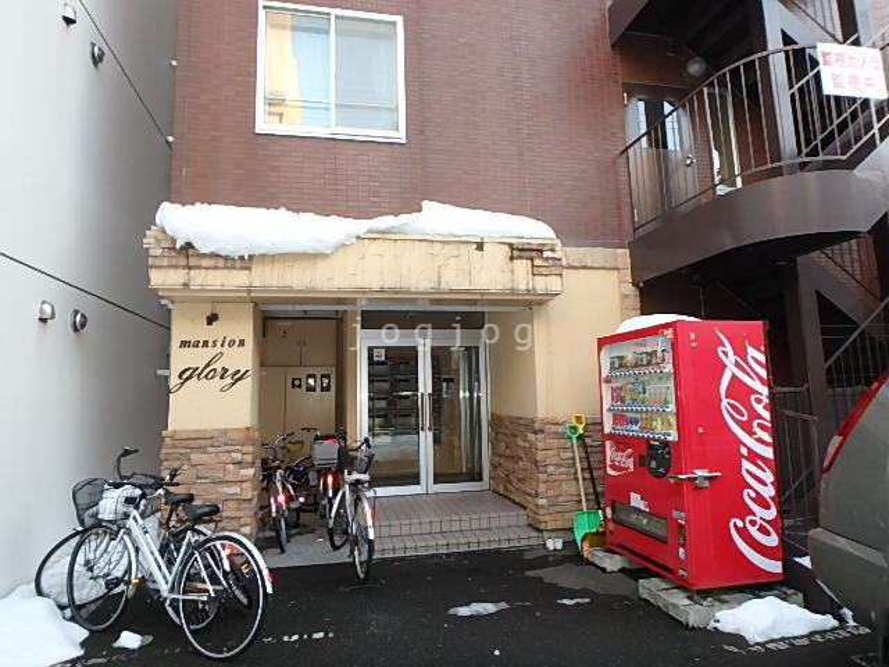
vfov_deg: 63.4
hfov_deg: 79.0
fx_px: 539
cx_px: 444
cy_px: 334
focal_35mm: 21
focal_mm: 3.7
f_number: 3.5
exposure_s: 1/40
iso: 200
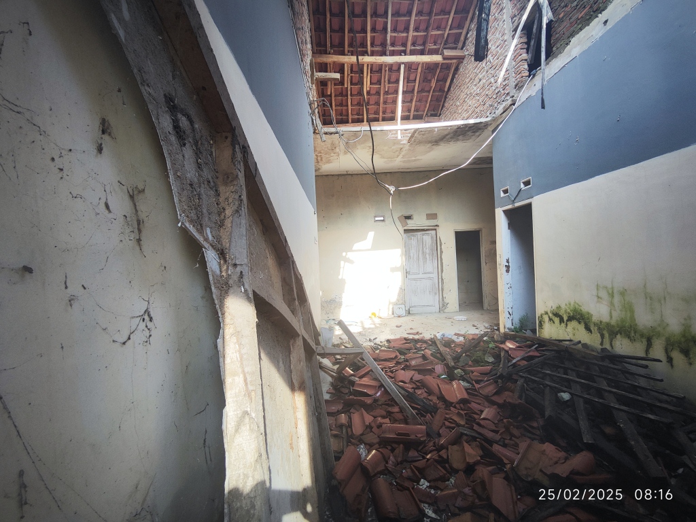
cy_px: 261
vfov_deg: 78.1
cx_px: 348
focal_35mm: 16
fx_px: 322
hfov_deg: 94.5
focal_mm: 2.13
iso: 57
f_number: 2.4
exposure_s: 1/50
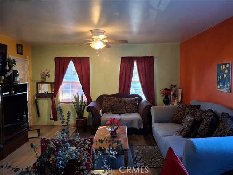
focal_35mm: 25
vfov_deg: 54.9
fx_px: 168
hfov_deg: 69.4
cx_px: 116
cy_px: 88
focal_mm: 4.69
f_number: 1.8
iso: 320
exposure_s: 1/25
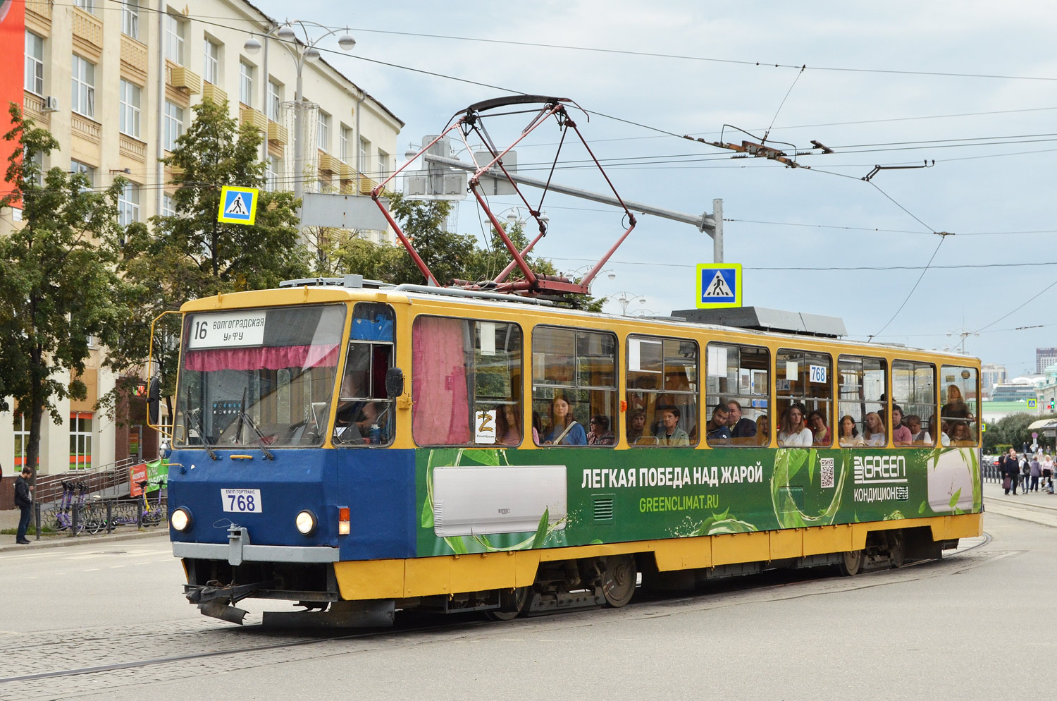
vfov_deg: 28.0
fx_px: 1407
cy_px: 350
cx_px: 528
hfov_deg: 41.2
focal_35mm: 48
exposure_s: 1/640
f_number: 7.1
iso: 400
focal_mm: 32
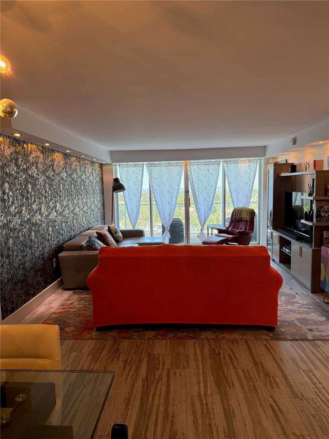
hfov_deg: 56.8
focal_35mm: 24
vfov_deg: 71.6
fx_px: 304
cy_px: 220
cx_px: 164
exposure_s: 1/127
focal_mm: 6.76
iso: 200
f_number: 1.78
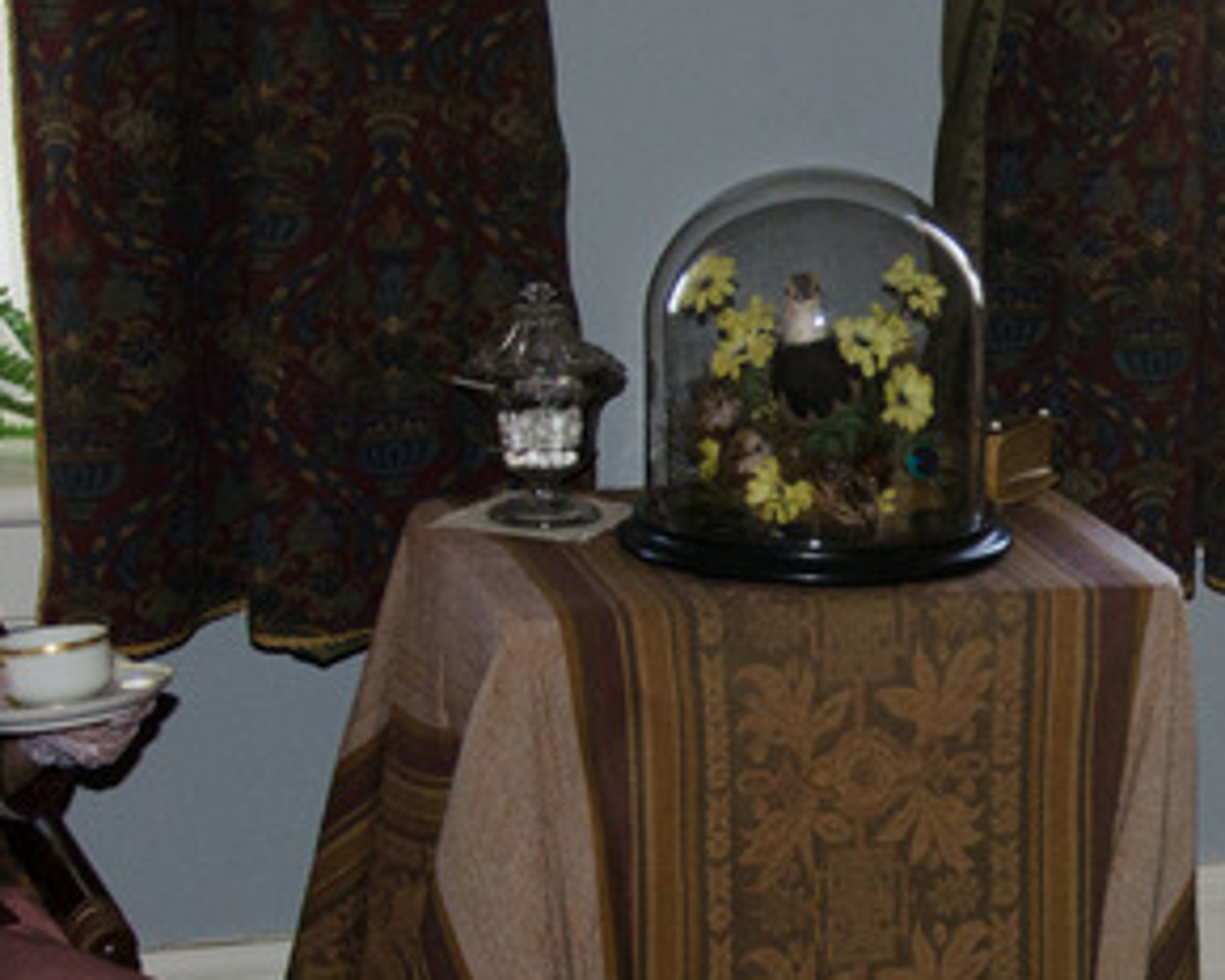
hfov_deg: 14.9
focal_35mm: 126
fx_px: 4568
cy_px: 634
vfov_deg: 12.2
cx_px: 1328
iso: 800
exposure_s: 1/60
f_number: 4
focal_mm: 26
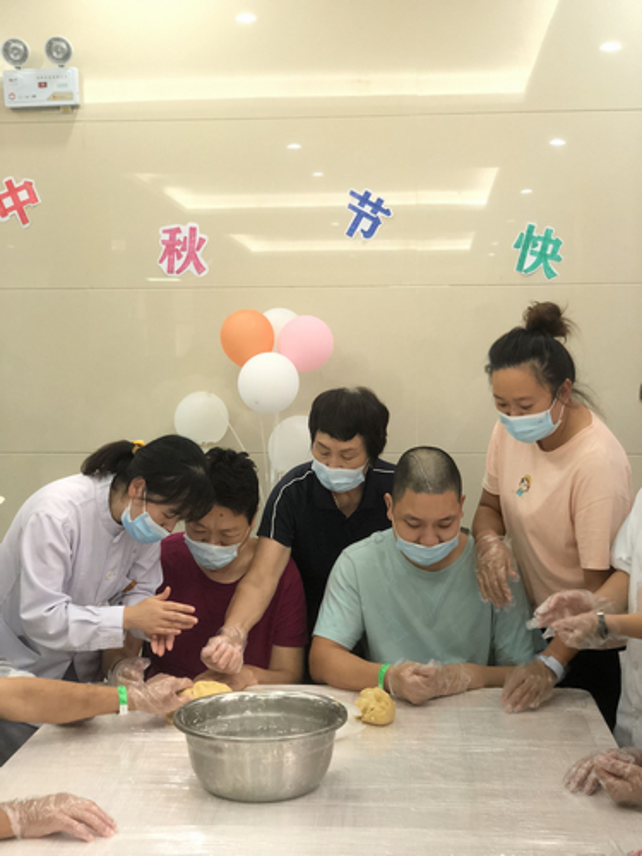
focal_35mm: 52
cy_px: 428
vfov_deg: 36.8
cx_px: 321
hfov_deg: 28.0
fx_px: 1286
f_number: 2.4
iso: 80
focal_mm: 6
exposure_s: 1/60
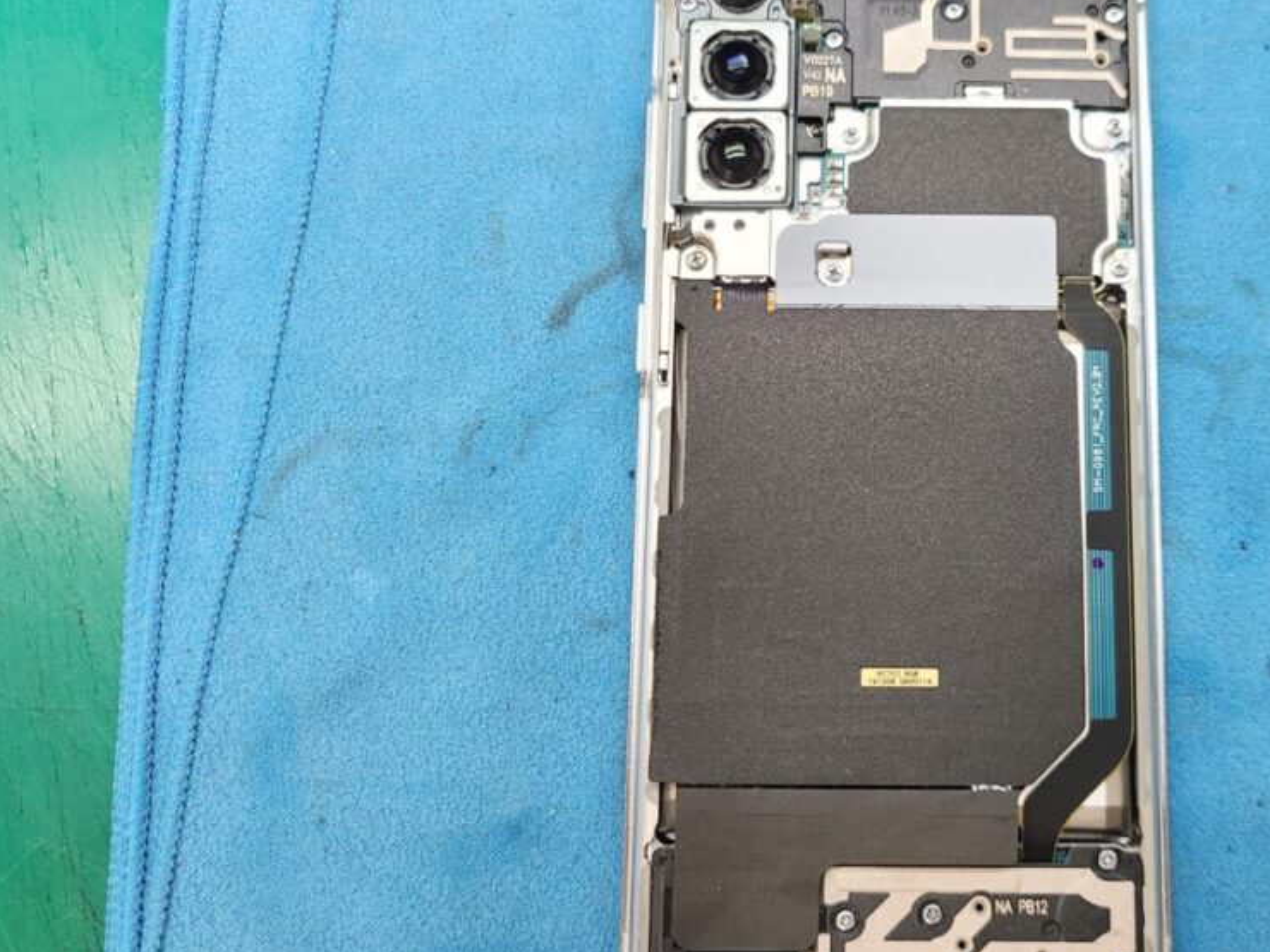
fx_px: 1321
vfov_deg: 39.7
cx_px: 874
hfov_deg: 50.2
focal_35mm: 36
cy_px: 467
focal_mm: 5.4
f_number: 1.8
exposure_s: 1/60
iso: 100
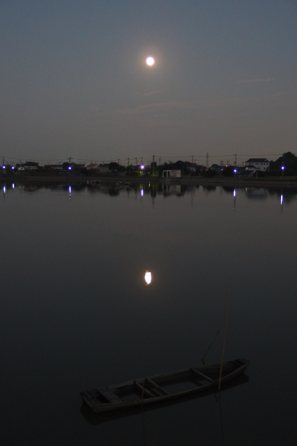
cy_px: 223
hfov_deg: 31.9
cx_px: 148
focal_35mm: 42
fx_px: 520
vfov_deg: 46.4
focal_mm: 7.5
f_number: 2.1
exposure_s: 1/4
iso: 400
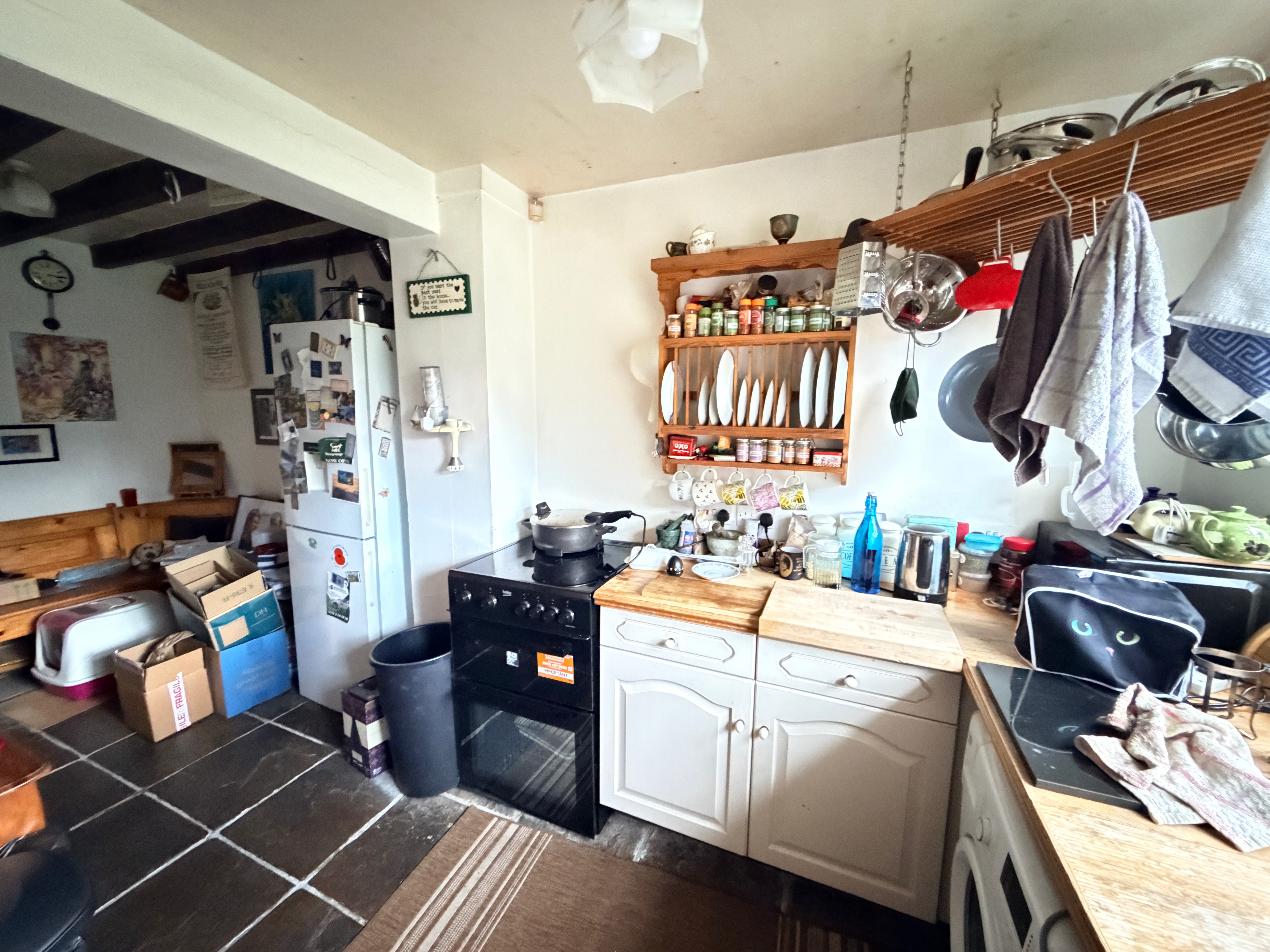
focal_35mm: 14
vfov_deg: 85.7
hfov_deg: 102.1
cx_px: 635
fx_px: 514
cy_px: 476
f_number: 2.2
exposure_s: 1/30
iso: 3200
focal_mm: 2.22
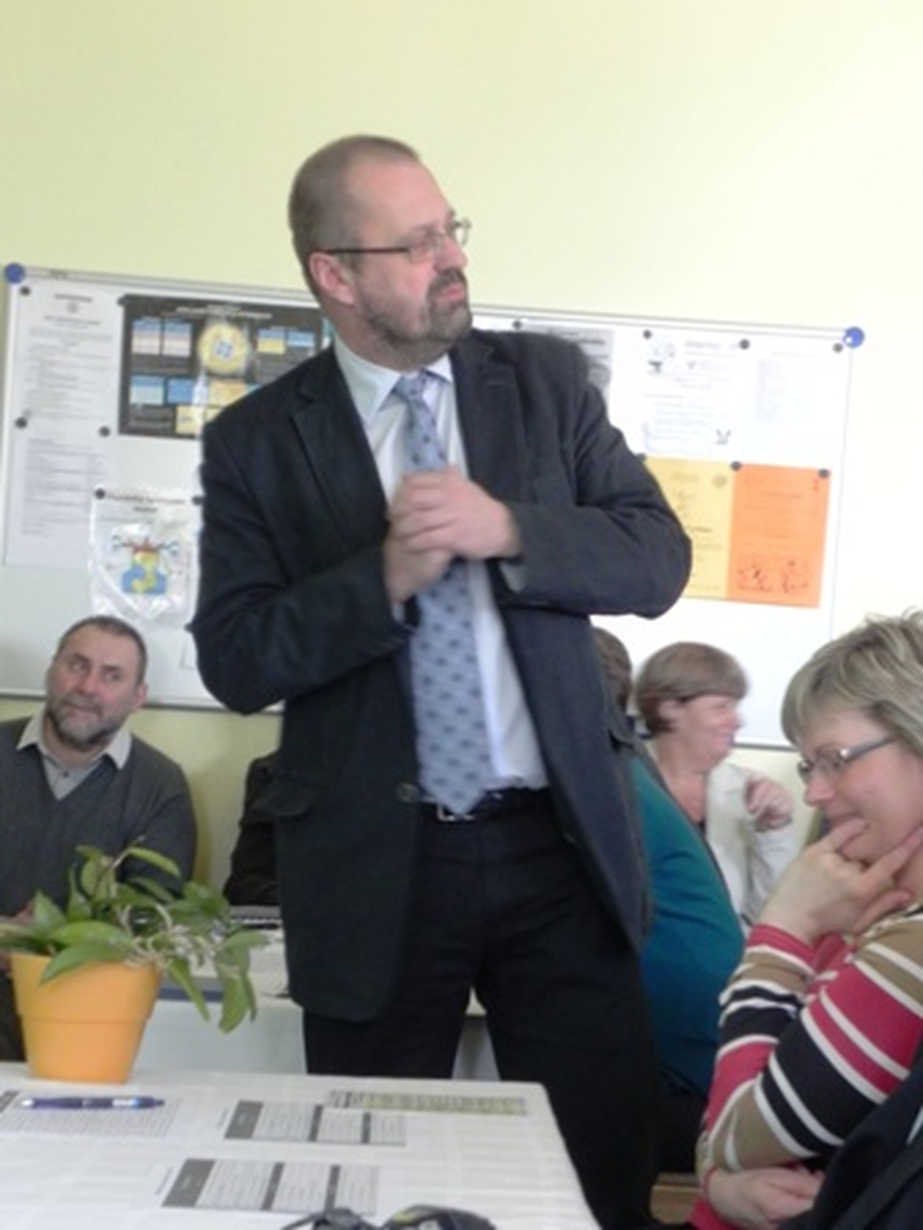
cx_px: 462
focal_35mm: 85
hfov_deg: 17.4
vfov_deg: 23.0
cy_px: 615
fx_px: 3022
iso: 400
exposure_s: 1/9.3
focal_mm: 15.1
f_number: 4
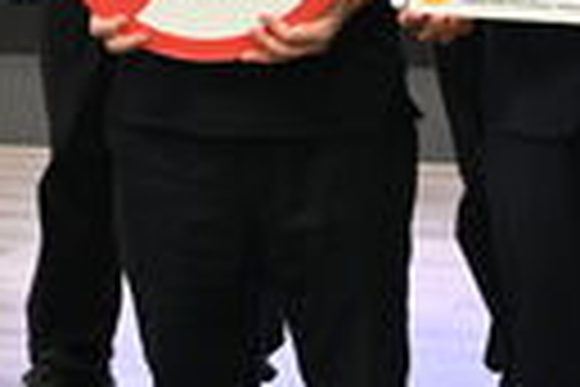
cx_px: 396
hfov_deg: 10.8
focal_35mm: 190
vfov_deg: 7.1
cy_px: -284
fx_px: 3061
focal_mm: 41
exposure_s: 1/125
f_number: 5
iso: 2500
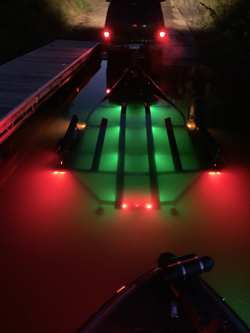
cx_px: 125
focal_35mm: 28
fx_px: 270
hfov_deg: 49.7
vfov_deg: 63.4
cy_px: 166
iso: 800
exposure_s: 1/4
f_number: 1.8
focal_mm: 3.99
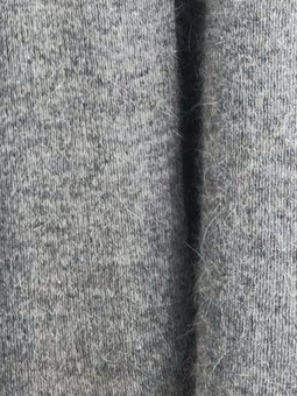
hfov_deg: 11.1
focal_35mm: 130
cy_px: -497
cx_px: -96
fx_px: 1487
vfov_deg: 12.5
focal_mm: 6.3
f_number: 1.7
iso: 50
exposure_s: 1/120
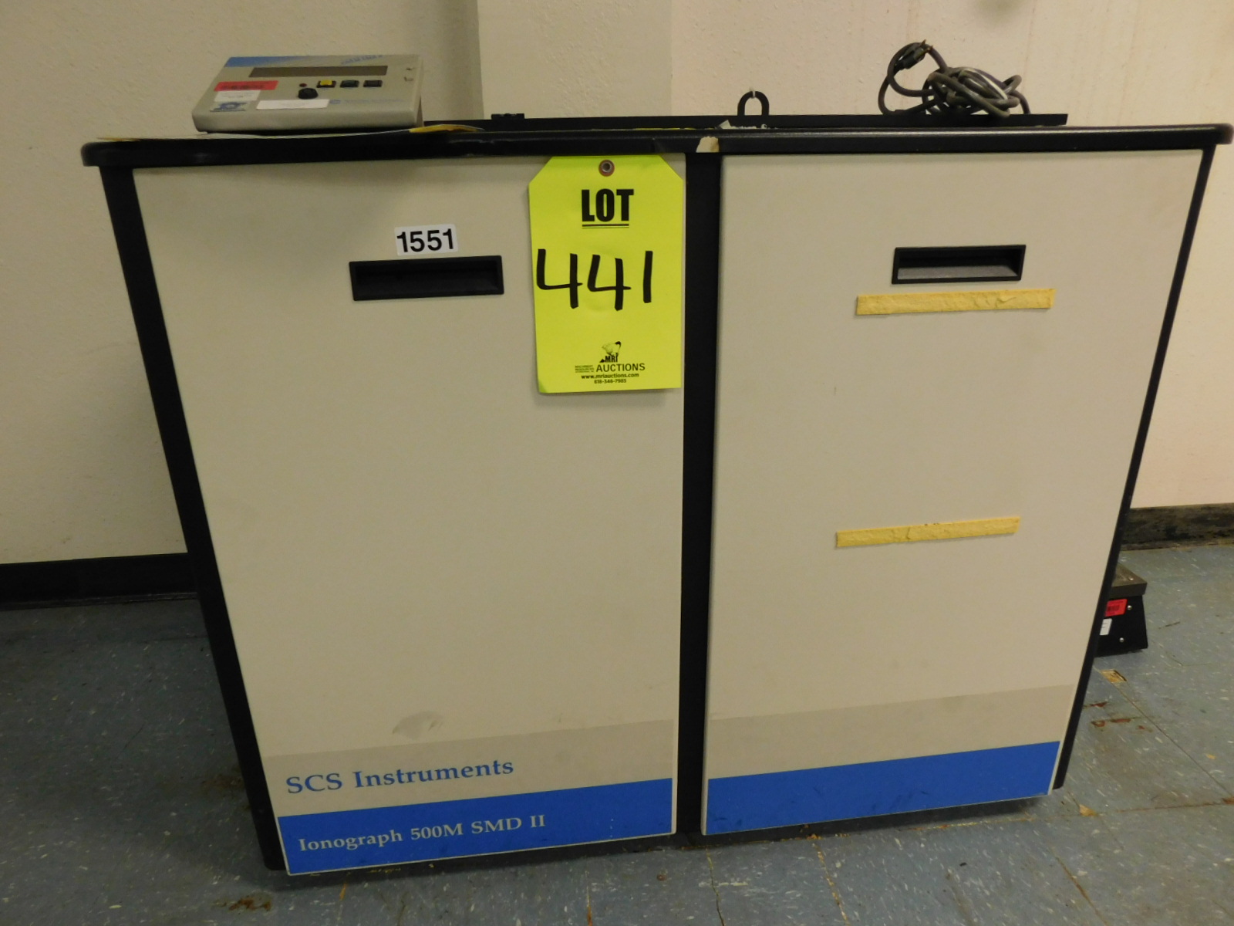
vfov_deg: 58.9
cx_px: 617
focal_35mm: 23
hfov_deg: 73.9
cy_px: 463
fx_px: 820
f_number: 3
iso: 250
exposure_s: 1/30
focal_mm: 4
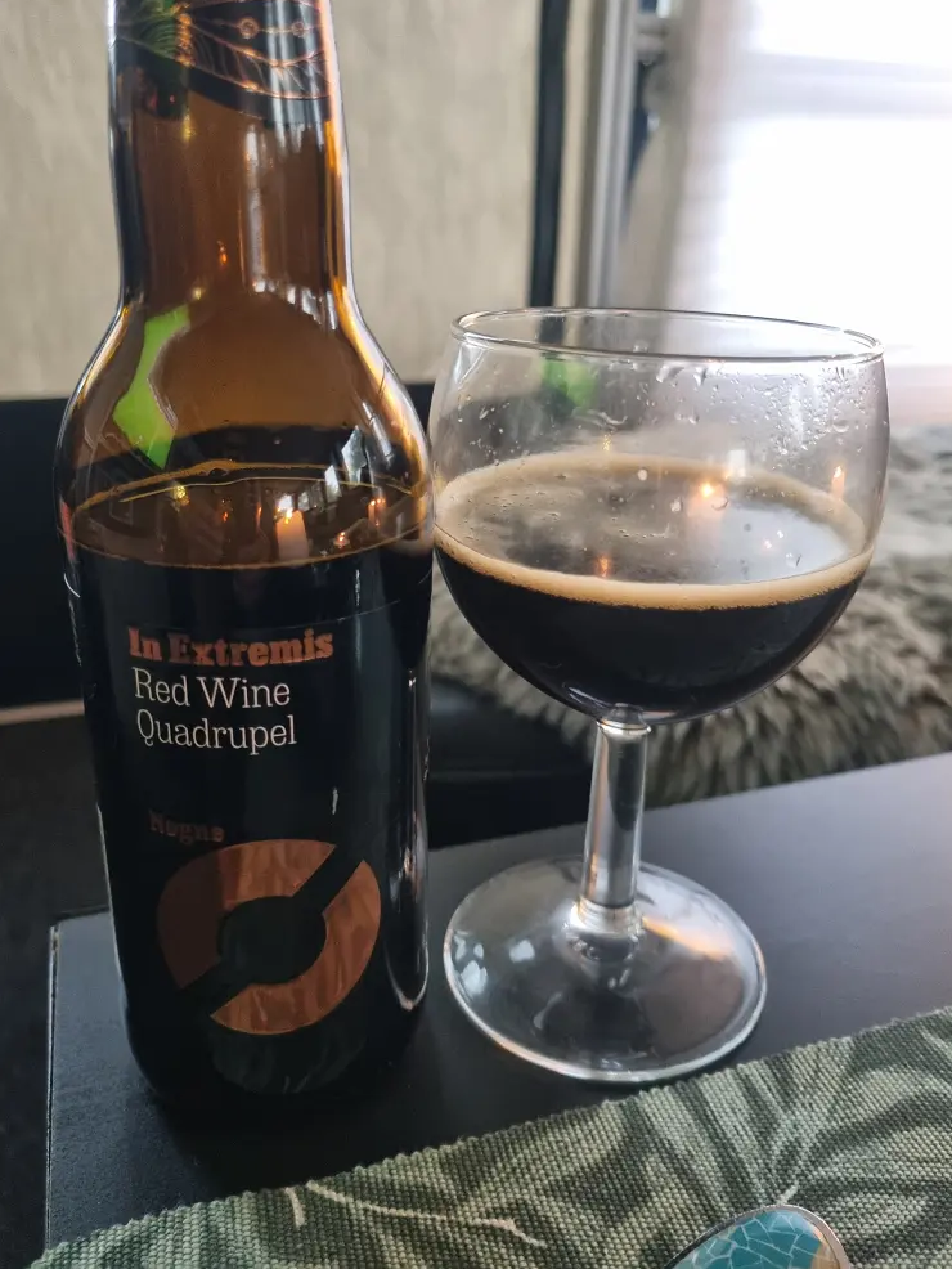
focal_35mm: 27
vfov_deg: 65.3
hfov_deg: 51.4
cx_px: 489
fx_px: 990
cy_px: 615
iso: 800
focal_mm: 5.4
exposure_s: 1/50
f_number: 1.8
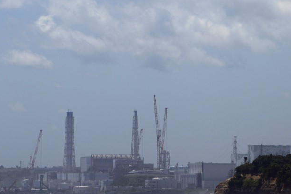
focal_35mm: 559
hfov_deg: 3.7
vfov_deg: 2.5
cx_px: 115
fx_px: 4518
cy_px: 45
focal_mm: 200
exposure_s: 1/500
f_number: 10
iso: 100
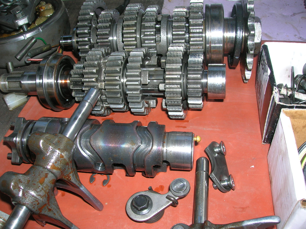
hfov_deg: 54.0
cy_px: 114
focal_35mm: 34
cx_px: 153
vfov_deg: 41.7
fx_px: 300
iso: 50
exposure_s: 1/60.1
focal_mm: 5.7
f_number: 4.9
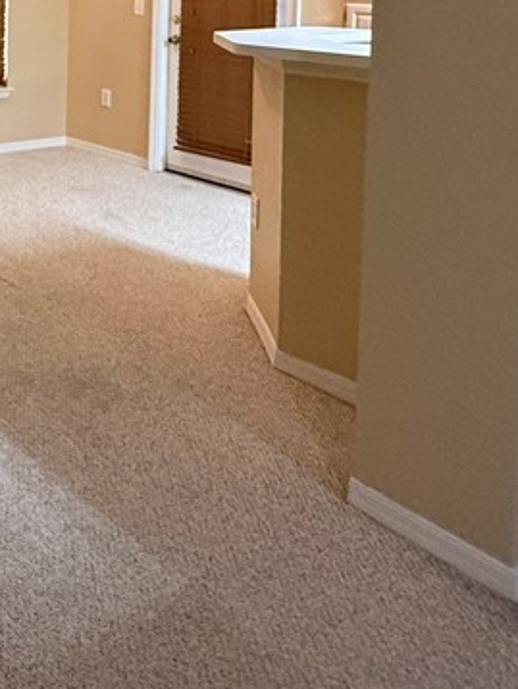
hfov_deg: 28.3
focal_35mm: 40
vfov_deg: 41.1
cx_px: -187
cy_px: 8
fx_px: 797
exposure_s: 1/60
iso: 500
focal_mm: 2.22
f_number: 2.2
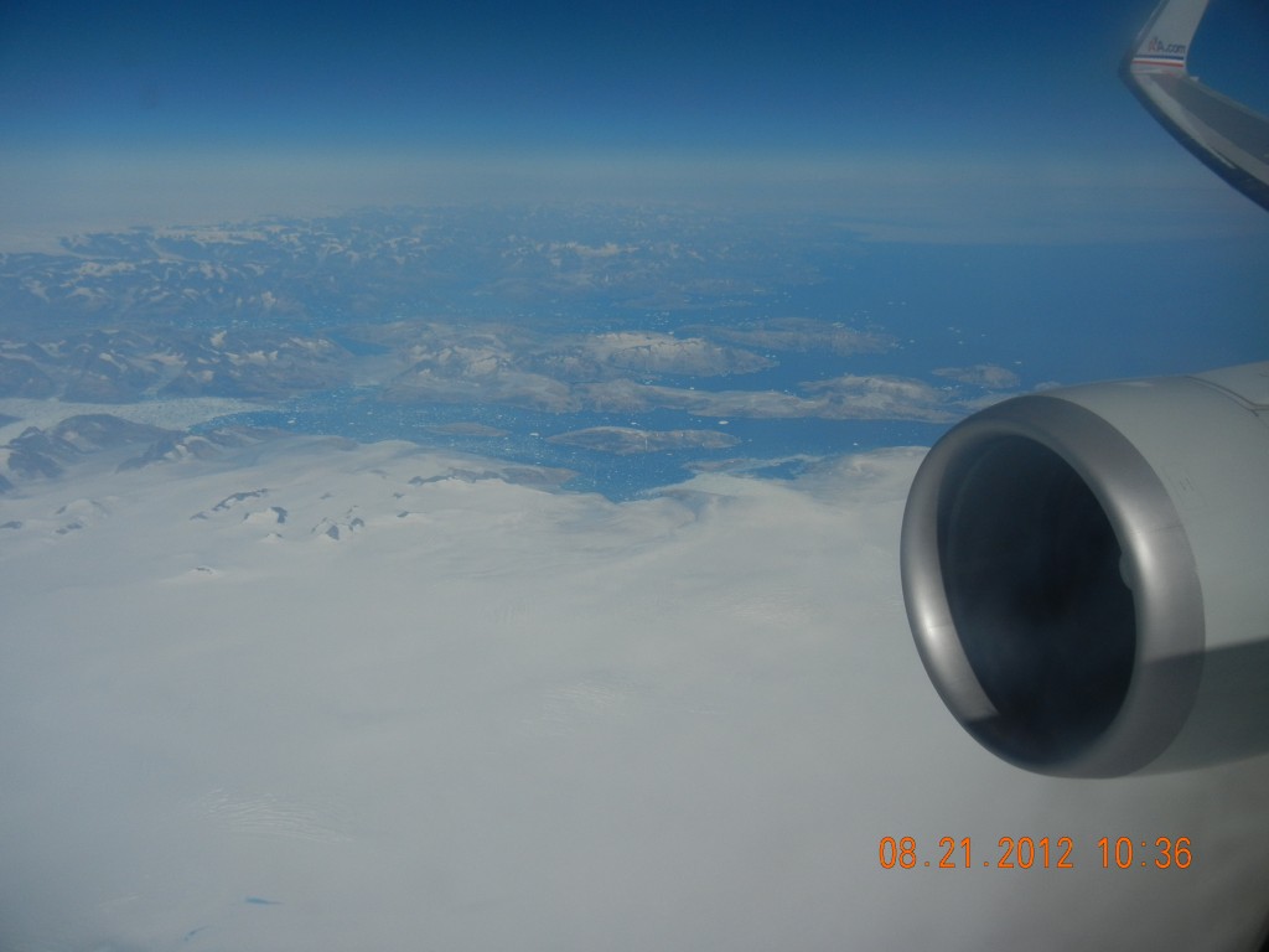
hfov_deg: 60.0
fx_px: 1100
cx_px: 634
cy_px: 476
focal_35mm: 30
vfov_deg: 46.8
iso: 160
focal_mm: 5.4
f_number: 7
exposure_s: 1/1200
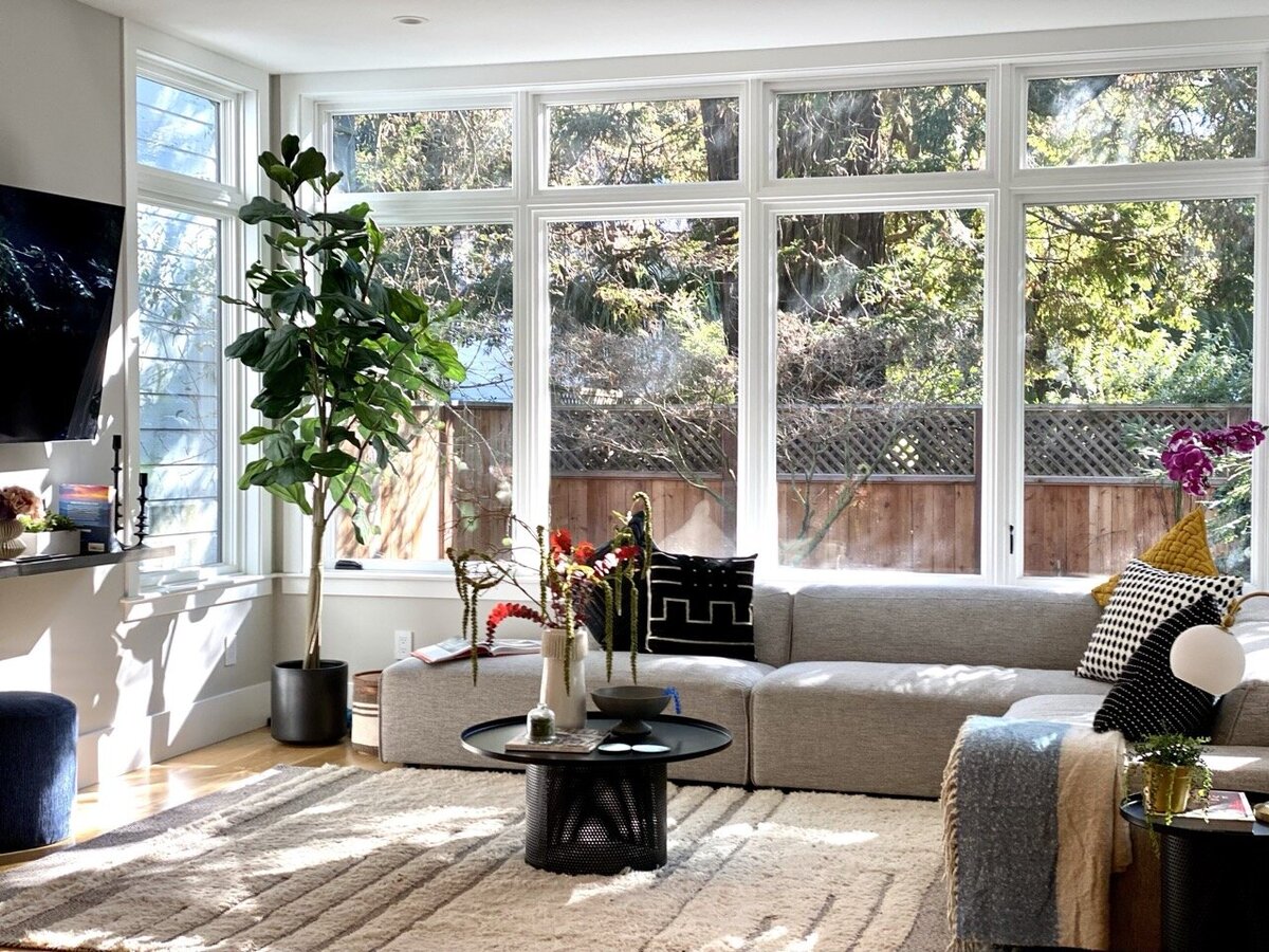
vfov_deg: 28.0
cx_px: 634
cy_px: 476
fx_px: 1906
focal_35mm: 52
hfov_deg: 36.8
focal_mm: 6
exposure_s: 1/120
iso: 64
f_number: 2
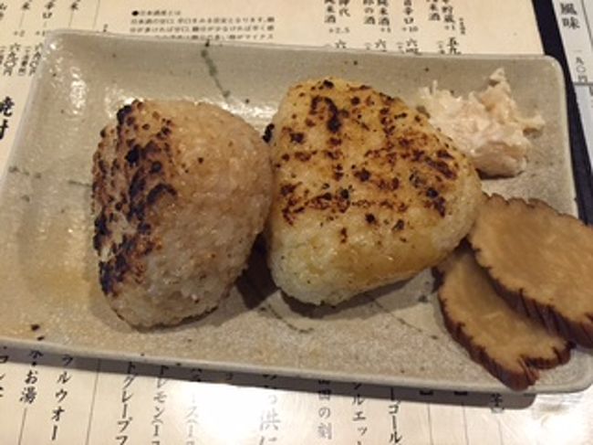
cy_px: 222
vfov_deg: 48.2
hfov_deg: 61.7
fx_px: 497
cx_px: 296
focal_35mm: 29
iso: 250
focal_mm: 4.15
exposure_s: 1/30
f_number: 2.2
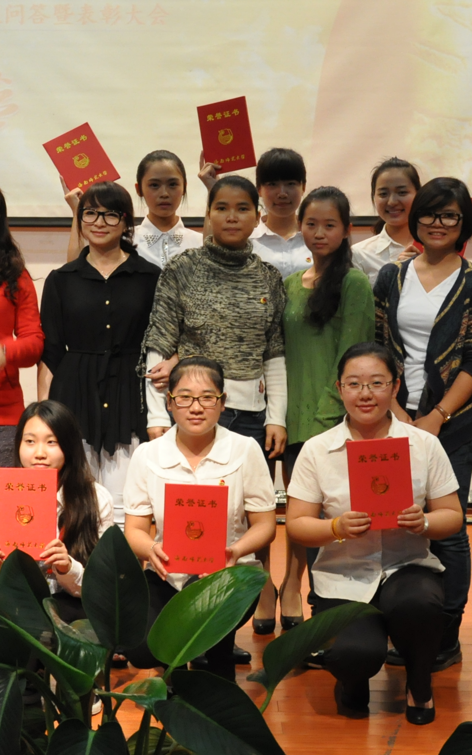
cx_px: 180
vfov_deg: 23.7
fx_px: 1794
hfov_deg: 15.0
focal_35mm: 87
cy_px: 271
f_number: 5.6
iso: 1250
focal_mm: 25
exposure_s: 1/80
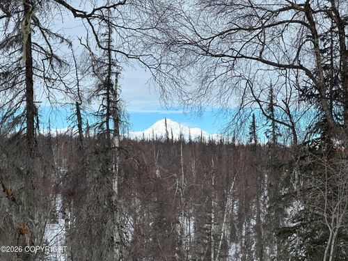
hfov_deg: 25.3
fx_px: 774
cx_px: 174
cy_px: 130
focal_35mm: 77
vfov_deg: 19.1
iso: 32
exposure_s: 1/1024
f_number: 2.8
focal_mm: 9
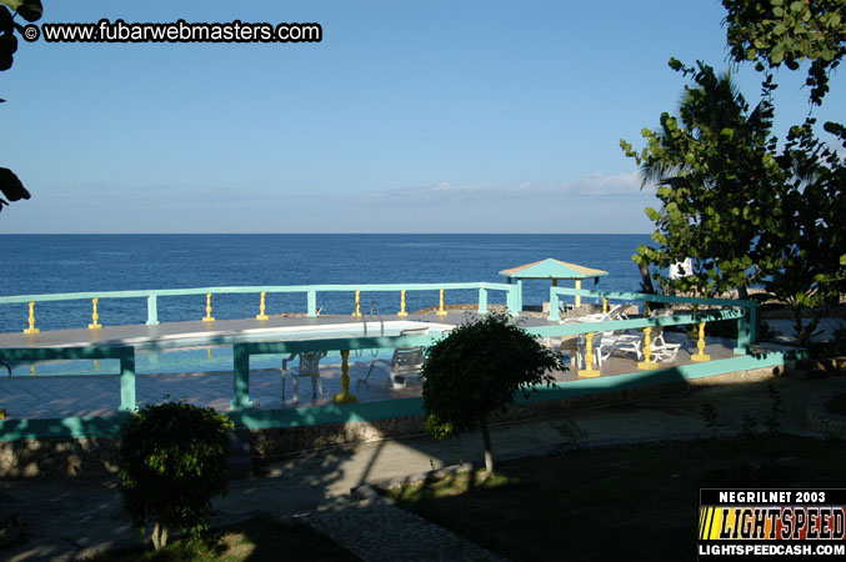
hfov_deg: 46.4
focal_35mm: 42
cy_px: 281
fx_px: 986
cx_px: 423
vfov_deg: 31.8
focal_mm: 28
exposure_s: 1/350
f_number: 10
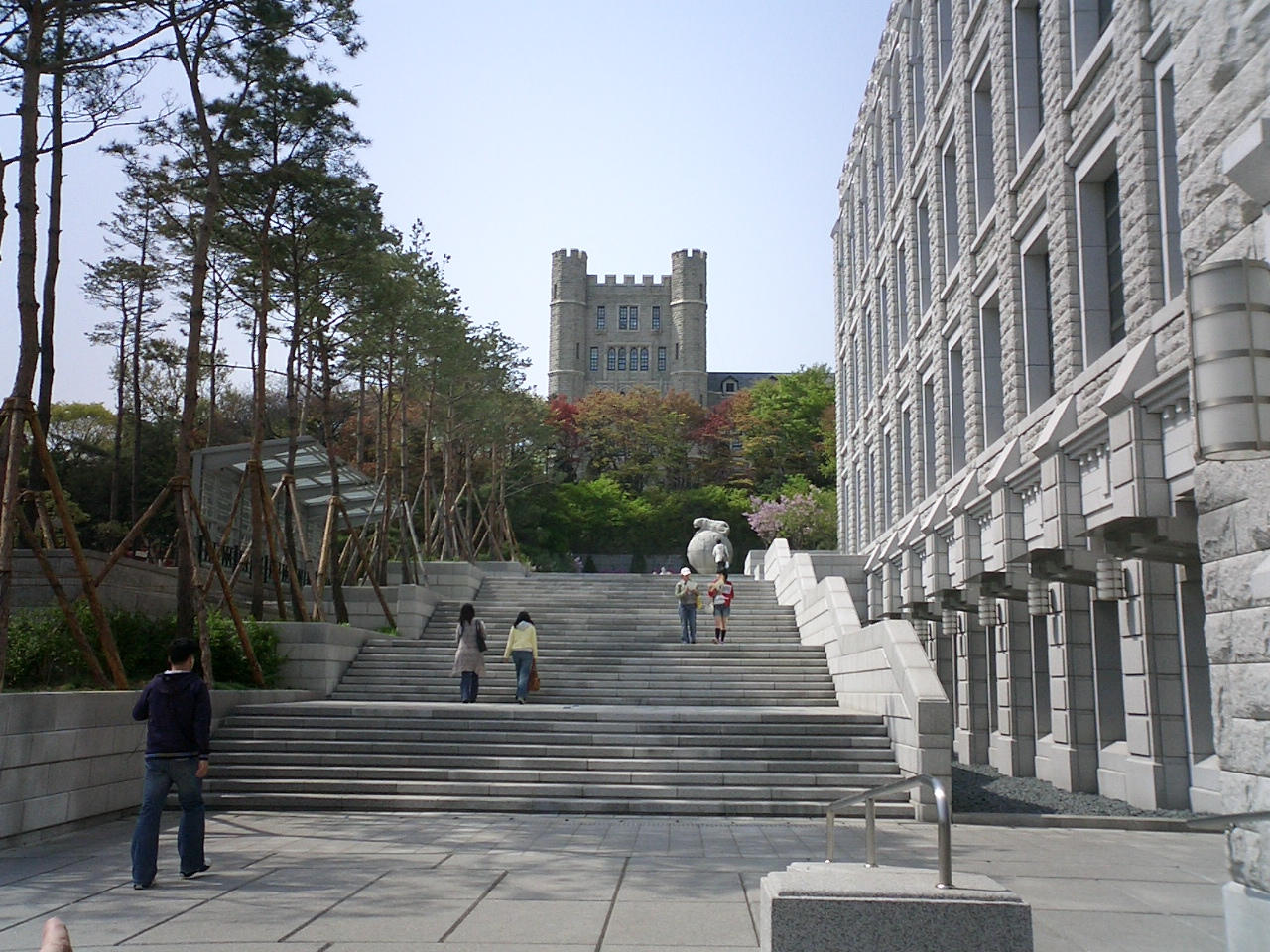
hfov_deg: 50.1
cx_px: 635
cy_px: 476
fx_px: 1357
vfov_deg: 38.7
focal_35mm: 37
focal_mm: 5.6
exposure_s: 1/1000
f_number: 3.5
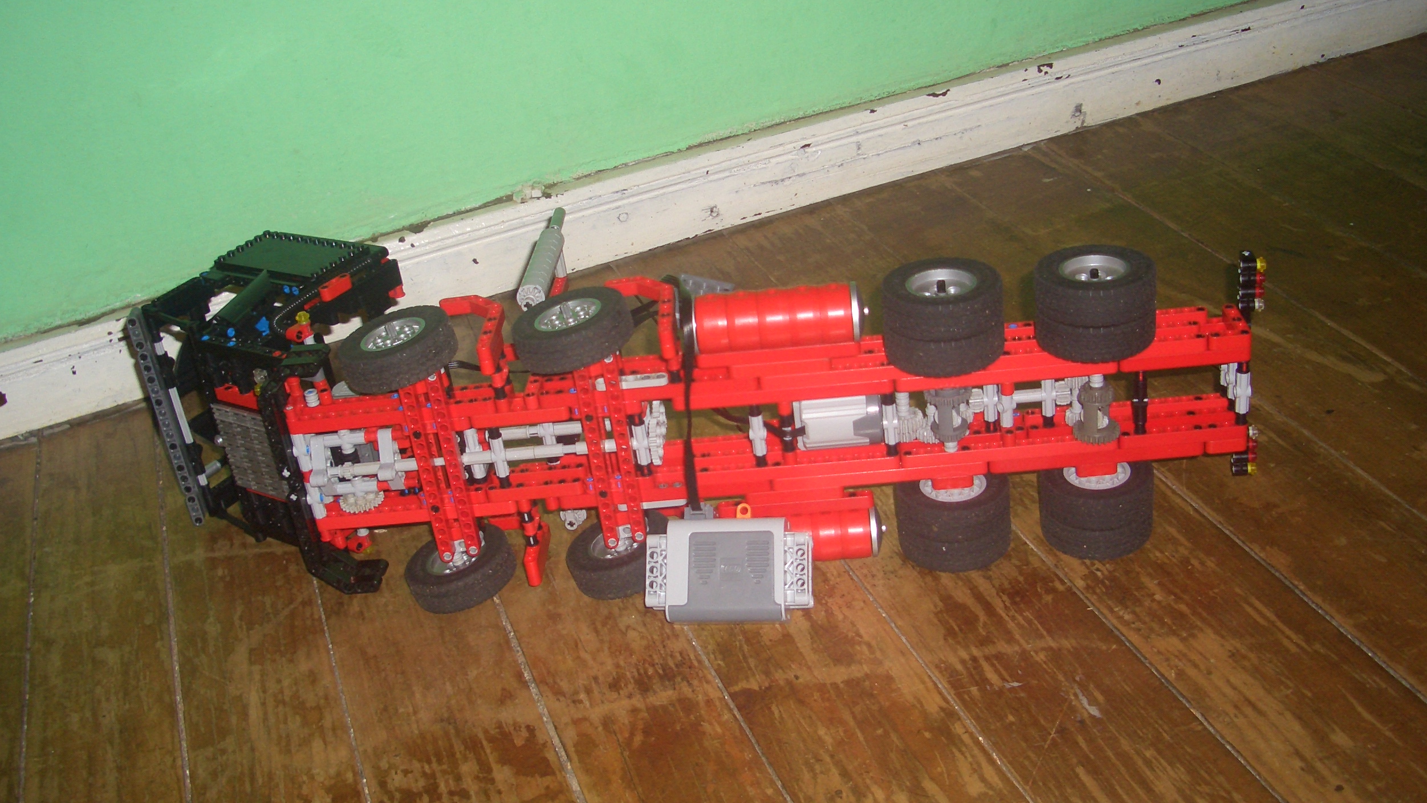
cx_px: 721
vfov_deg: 30.4
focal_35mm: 39
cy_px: 376
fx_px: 1476
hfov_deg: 51.6
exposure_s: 1/60
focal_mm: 5.8
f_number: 2.6
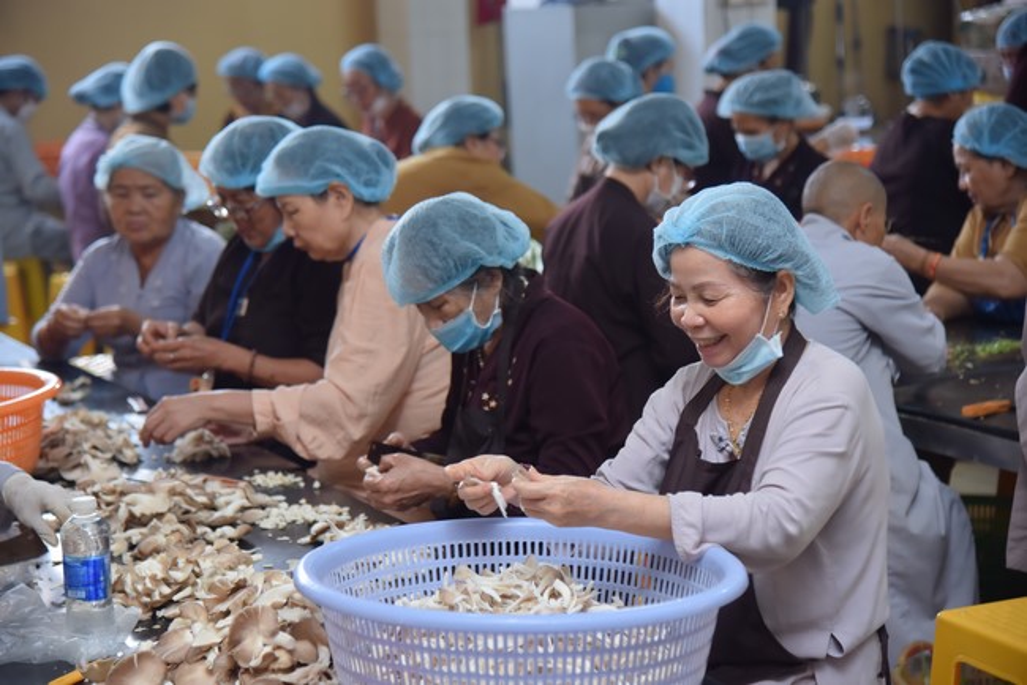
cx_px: 514
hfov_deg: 26.0
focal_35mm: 78
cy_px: 342
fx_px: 2226
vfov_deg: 17.5
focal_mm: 78
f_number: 4
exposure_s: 1/125
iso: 1000
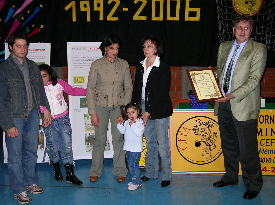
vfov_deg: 30.8
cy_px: 102
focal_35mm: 47
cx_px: 138
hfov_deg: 40.5
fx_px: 373
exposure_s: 1/60.1
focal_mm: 7.8
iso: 72
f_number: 2.9
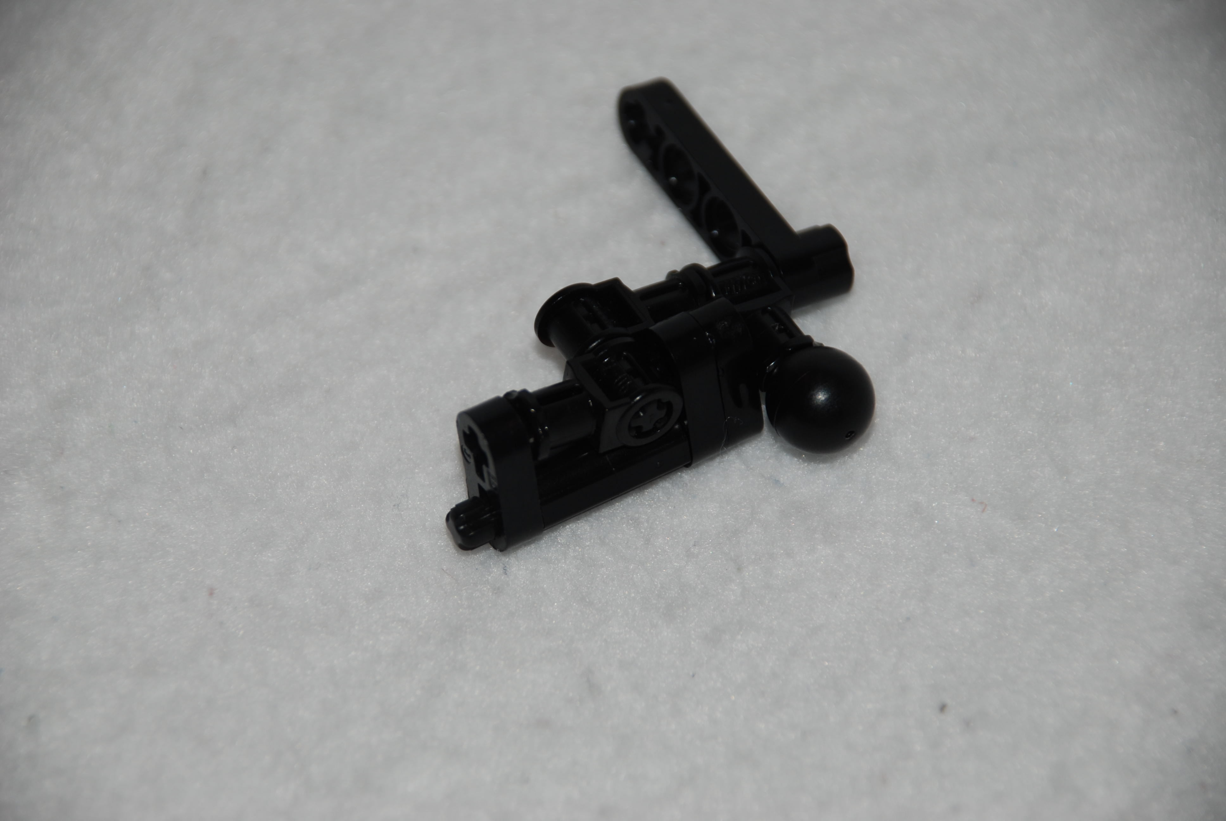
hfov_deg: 10.1
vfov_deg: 6.8
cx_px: 613
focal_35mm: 202
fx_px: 6904
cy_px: 410
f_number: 5.6
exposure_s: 1/60
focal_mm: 135
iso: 100
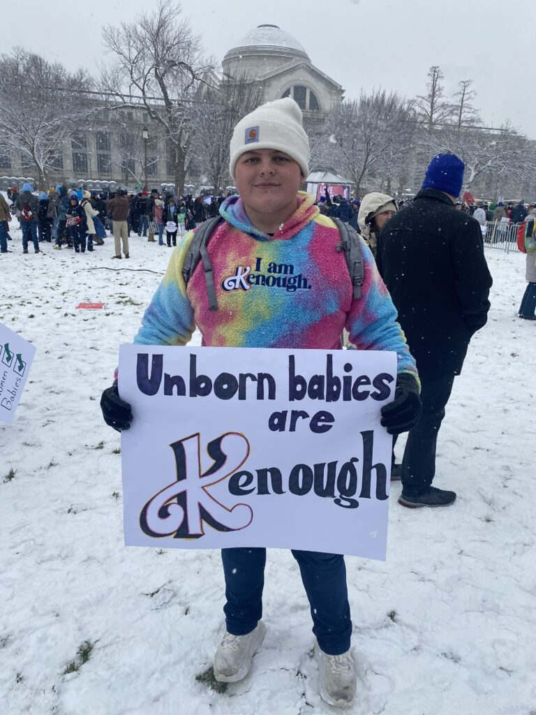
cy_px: 358
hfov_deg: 53.1
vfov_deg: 67.3
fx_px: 537
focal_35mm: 26
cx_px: 268
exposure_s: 1/1996
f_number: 1.8
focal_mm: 4.25
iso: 32
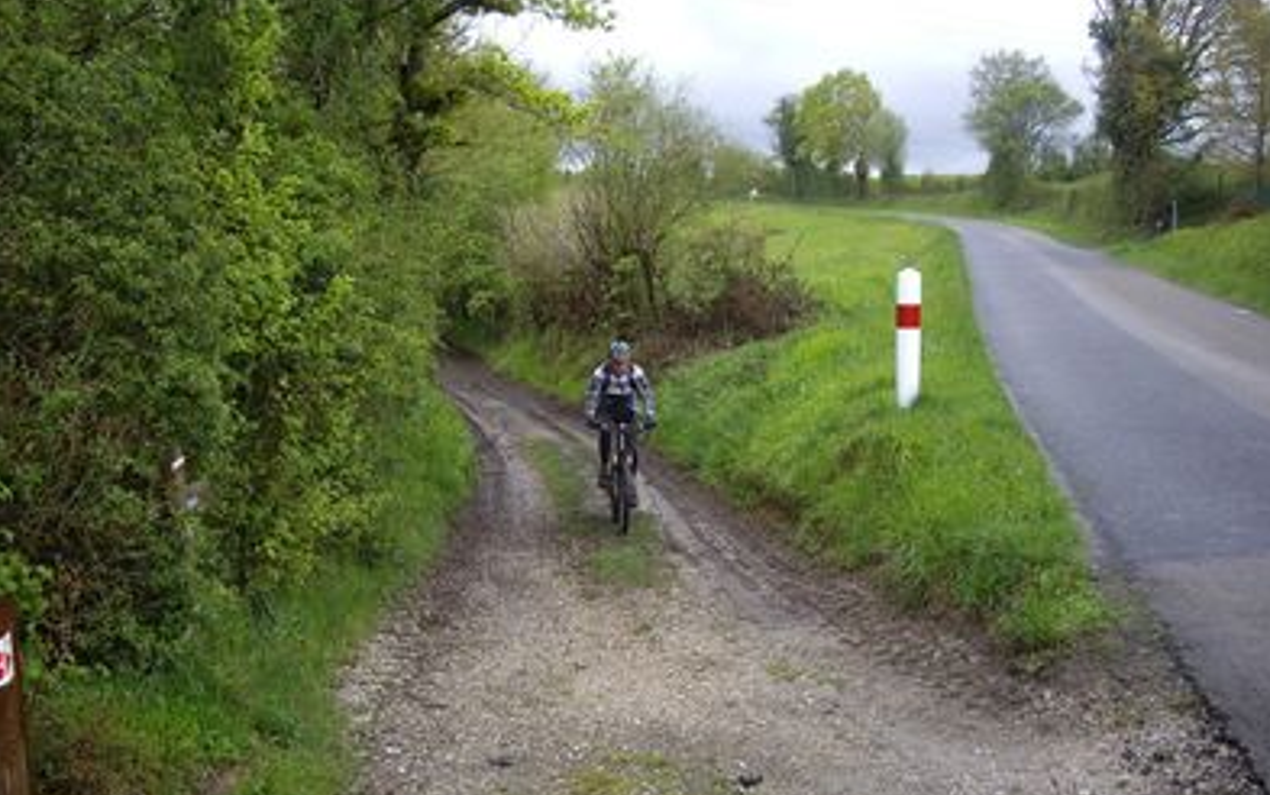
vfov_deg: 31.2
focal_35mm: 41
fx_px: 1420
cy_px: 452
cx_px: 637
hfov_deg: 48.2
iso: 100
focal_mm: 7.9
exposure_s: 1/160
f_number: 2.8
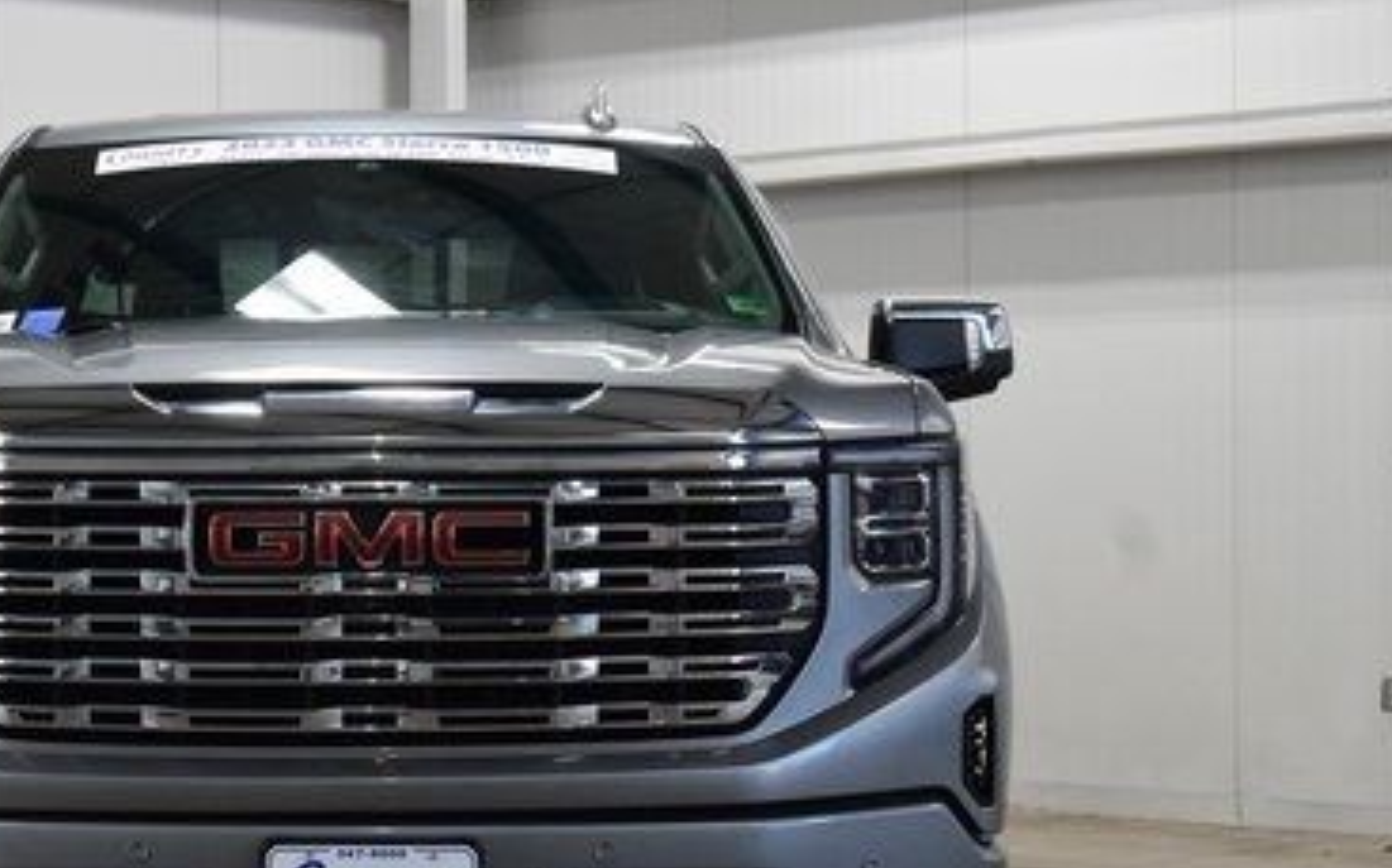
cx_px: 372
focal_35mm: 96
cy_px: 616
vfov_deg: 13.6
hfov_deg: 21.5
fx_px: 3640
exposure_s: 1/60
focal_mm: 36
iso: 1600
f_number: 8
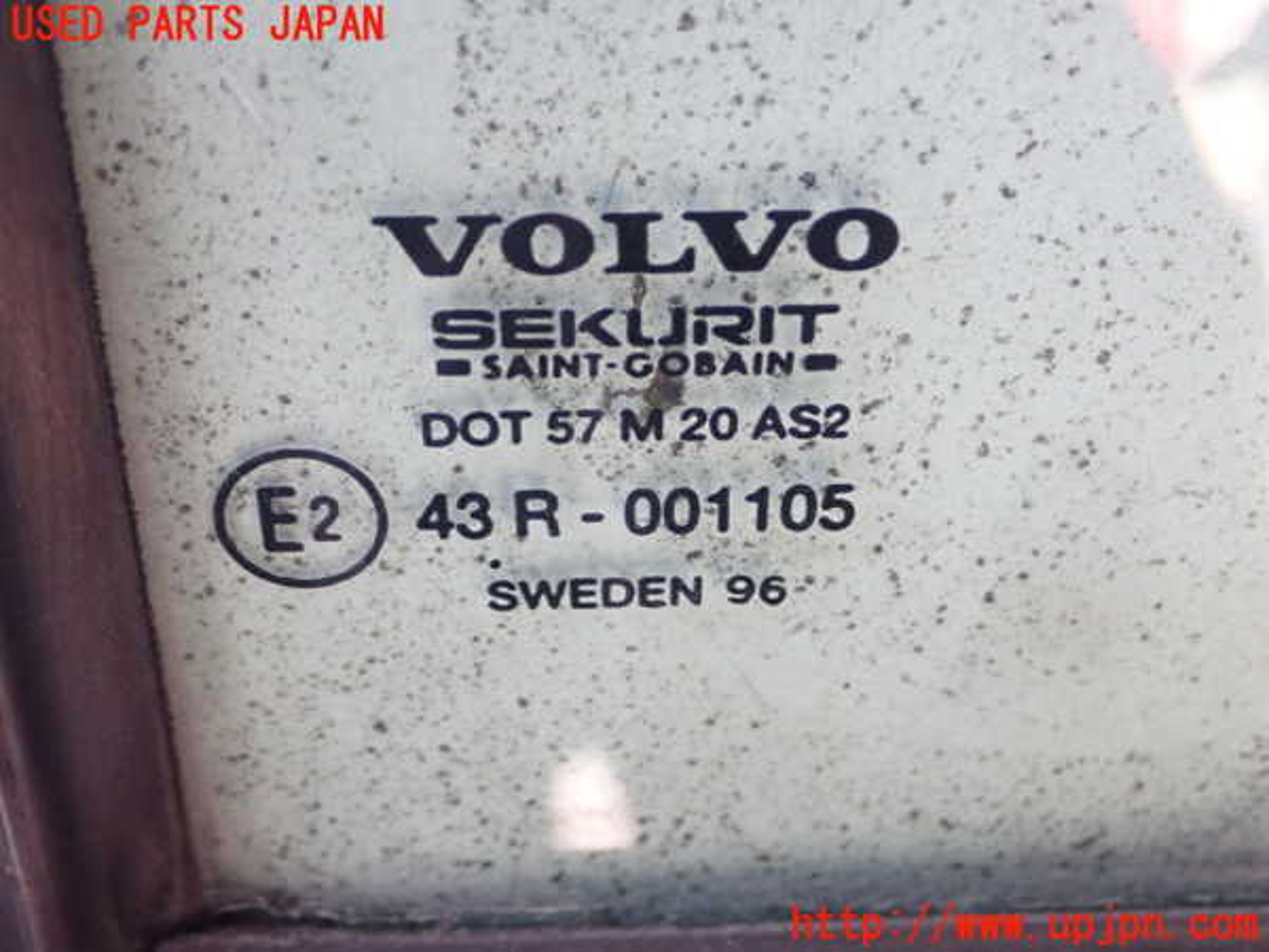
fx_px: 1796
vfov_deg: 29.7
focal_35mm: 49
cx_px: 634
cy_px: 476
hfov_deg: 38.9
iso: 640
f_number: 3.2
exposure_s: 1/50
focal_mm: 8.99
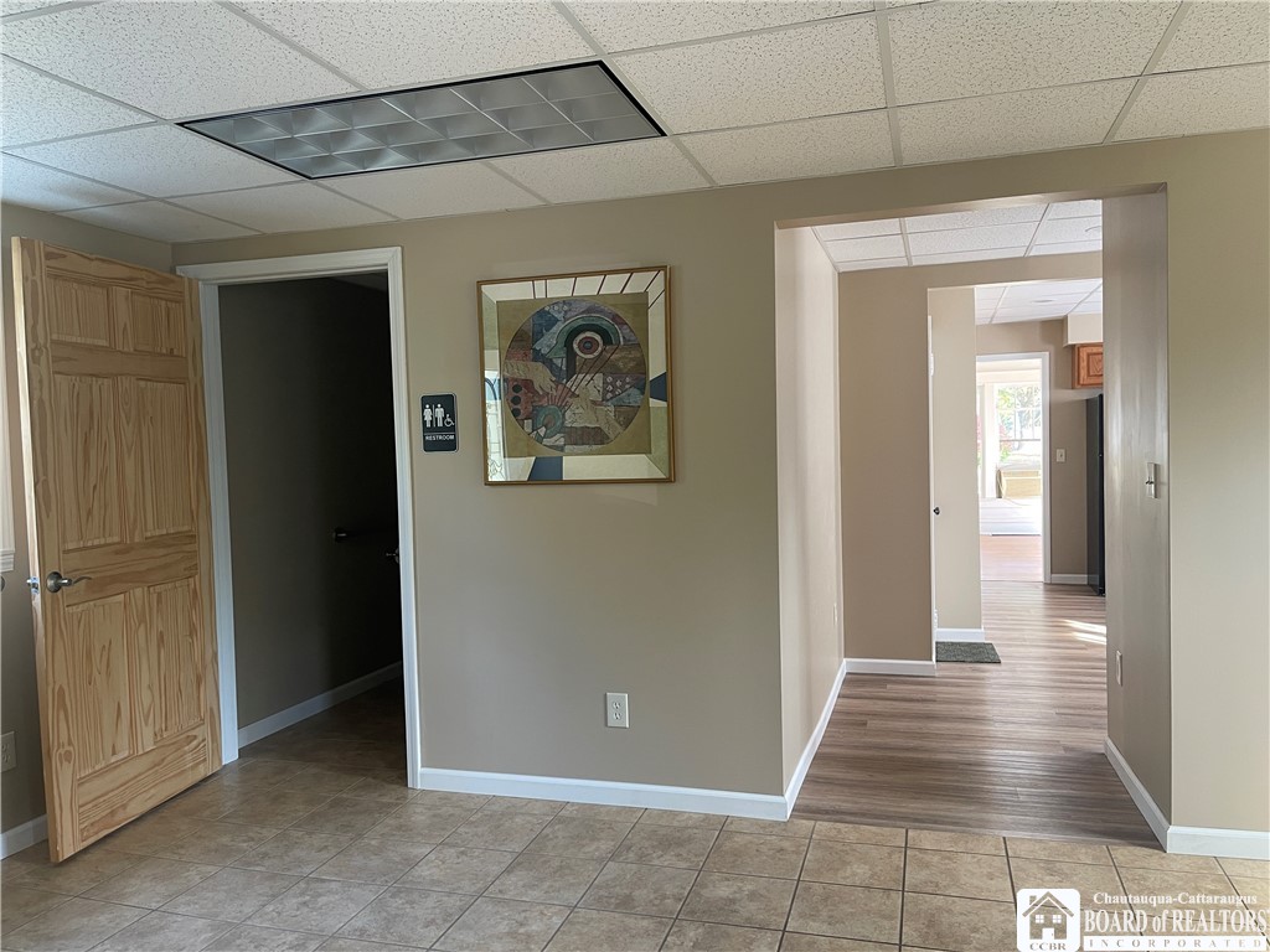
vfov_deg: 54.9
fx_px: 917
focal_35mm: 25
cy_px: 476
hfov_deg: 69.4
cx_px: 635
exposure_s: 1/71
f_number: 1.6
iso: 125
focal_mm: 5.1
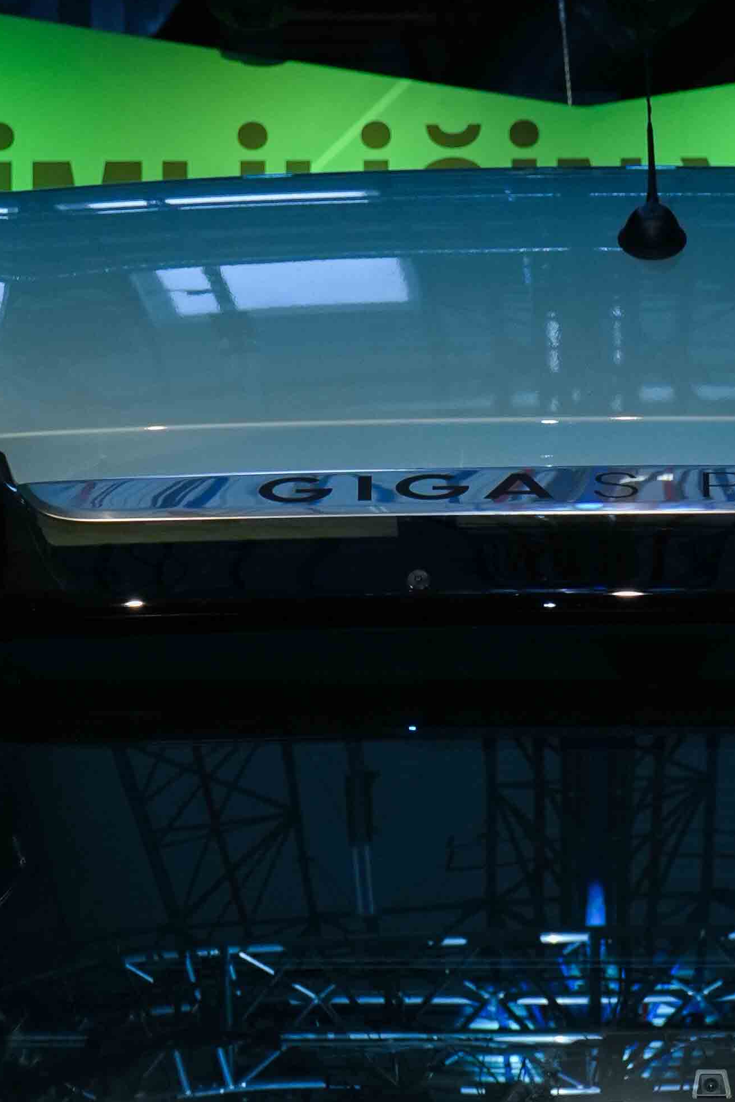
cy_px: 1626
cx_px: 617
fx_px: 3950
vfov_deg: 14.8
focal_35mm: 129
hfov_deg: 10.6
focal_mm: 36
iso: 1250
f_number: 3.5
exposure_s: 1/200
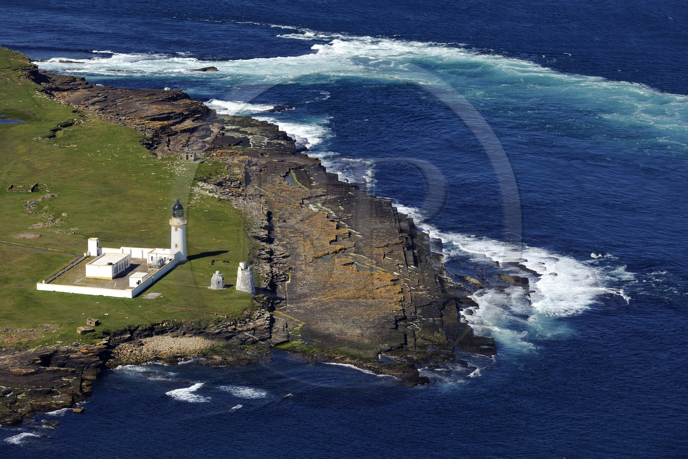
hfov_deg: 10.3
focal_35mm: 200
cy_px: 230
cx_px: 344
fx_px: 3821
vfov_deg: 6.9
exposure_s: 1/800
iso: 400
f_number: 10
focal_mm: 200
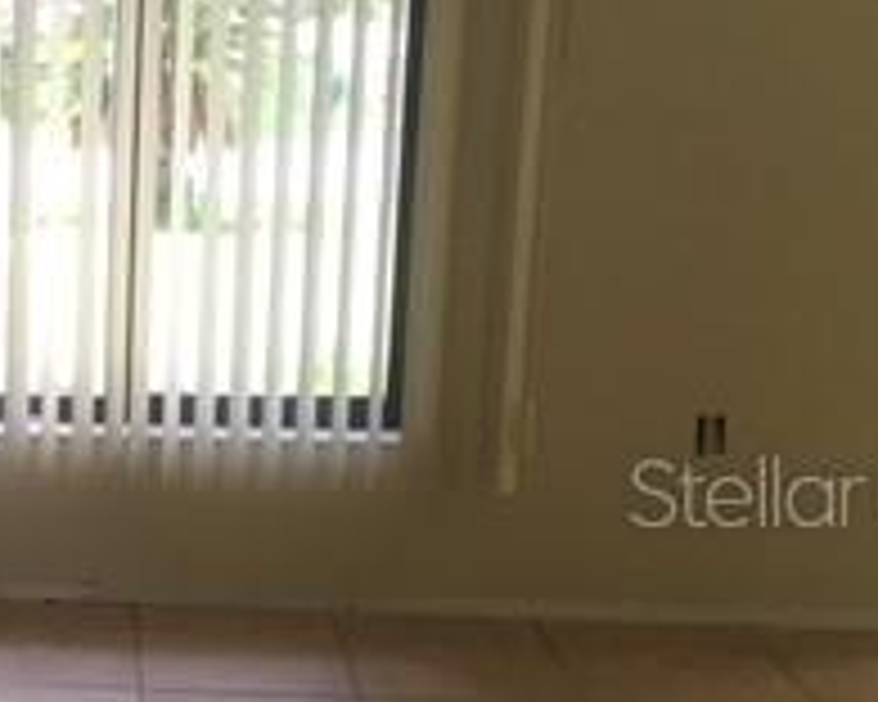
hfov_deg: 18.5
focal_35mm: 93
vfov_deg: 16.5
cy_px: 490
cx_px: -387
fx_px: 2417
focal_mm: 4.15
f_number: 2.2
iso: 32
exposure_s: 1/30
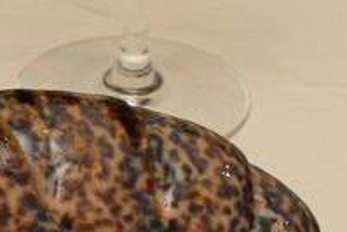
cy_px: 358
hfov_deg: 6.8
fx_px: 2863
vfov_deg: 4.6
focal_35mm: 297
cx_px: -279
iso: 560
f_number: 10
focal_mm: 35
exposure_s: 1/125
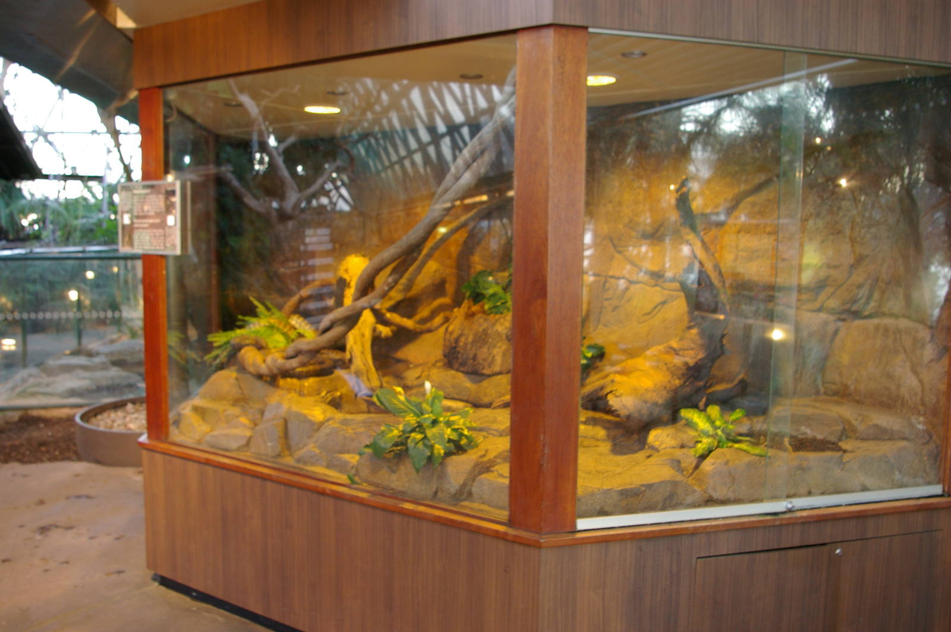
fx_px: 792
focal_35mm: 30
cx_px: 476
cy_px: 316
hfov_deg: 62.0
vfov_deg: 43.5
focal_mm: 20
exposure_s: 1/2
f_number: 4.5
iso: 400
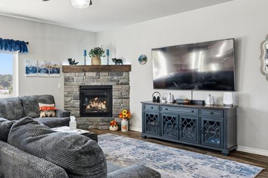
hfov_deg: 56.8
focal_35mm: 32
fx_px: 238
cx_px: 79
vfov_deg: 41.1
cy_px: 87
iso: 800
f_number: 11
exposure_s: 1/3.33
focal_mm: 15
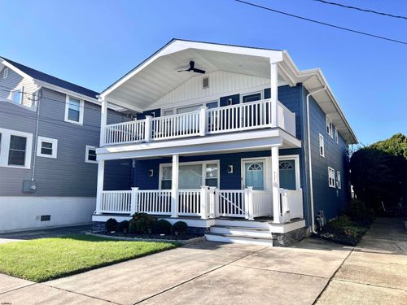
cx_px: 204
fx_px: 306
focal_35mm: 26
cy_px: 152
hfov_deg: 67.3
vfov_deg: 53.1
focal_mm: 5.7
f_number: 1.5
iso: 50
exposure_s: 1/3356
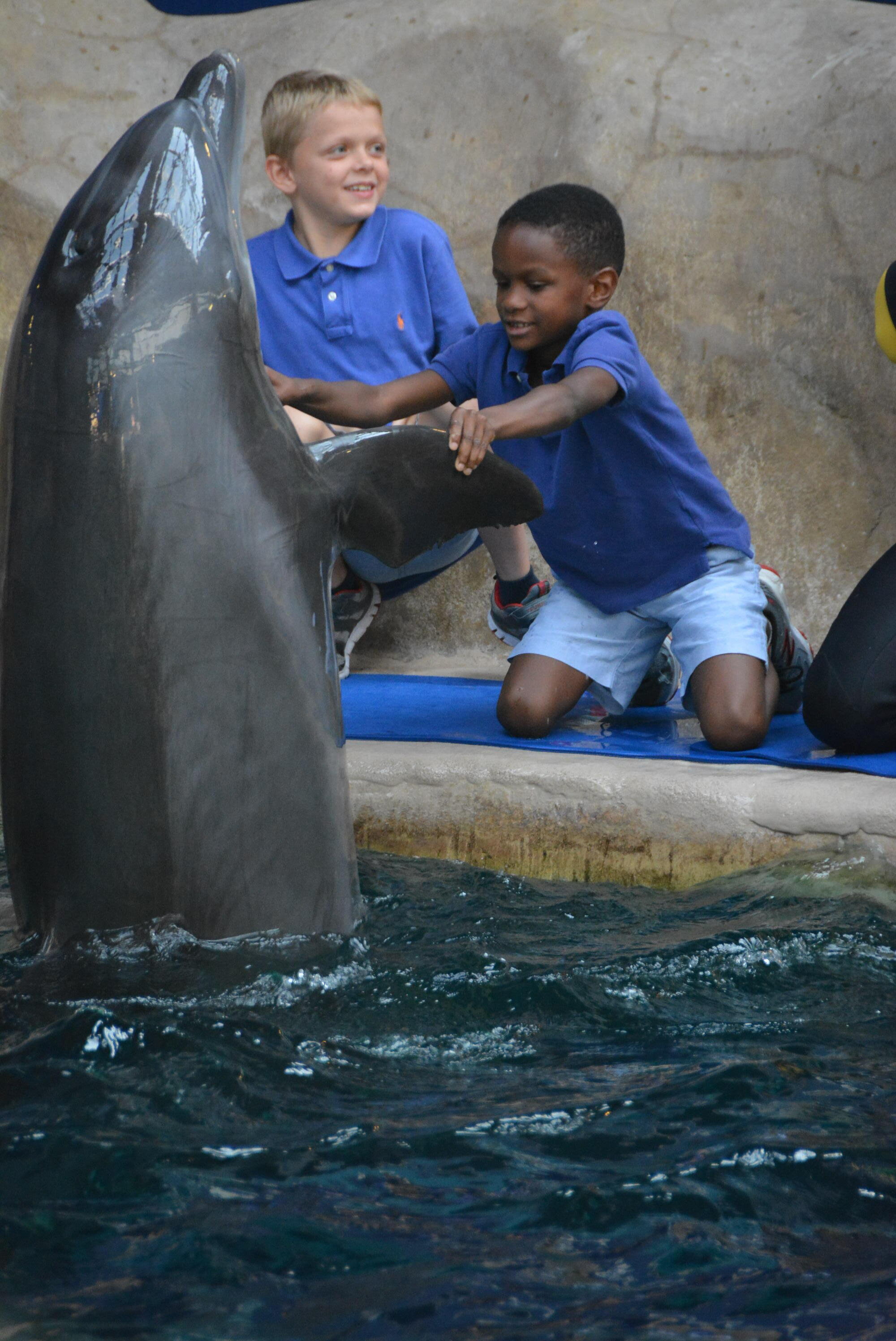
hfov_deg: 4.6
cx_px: 448
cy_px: 670
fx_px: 11178
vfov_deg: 6.9
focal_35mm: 300
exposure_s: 1/200
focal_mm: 200
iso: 3200
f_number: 5.6
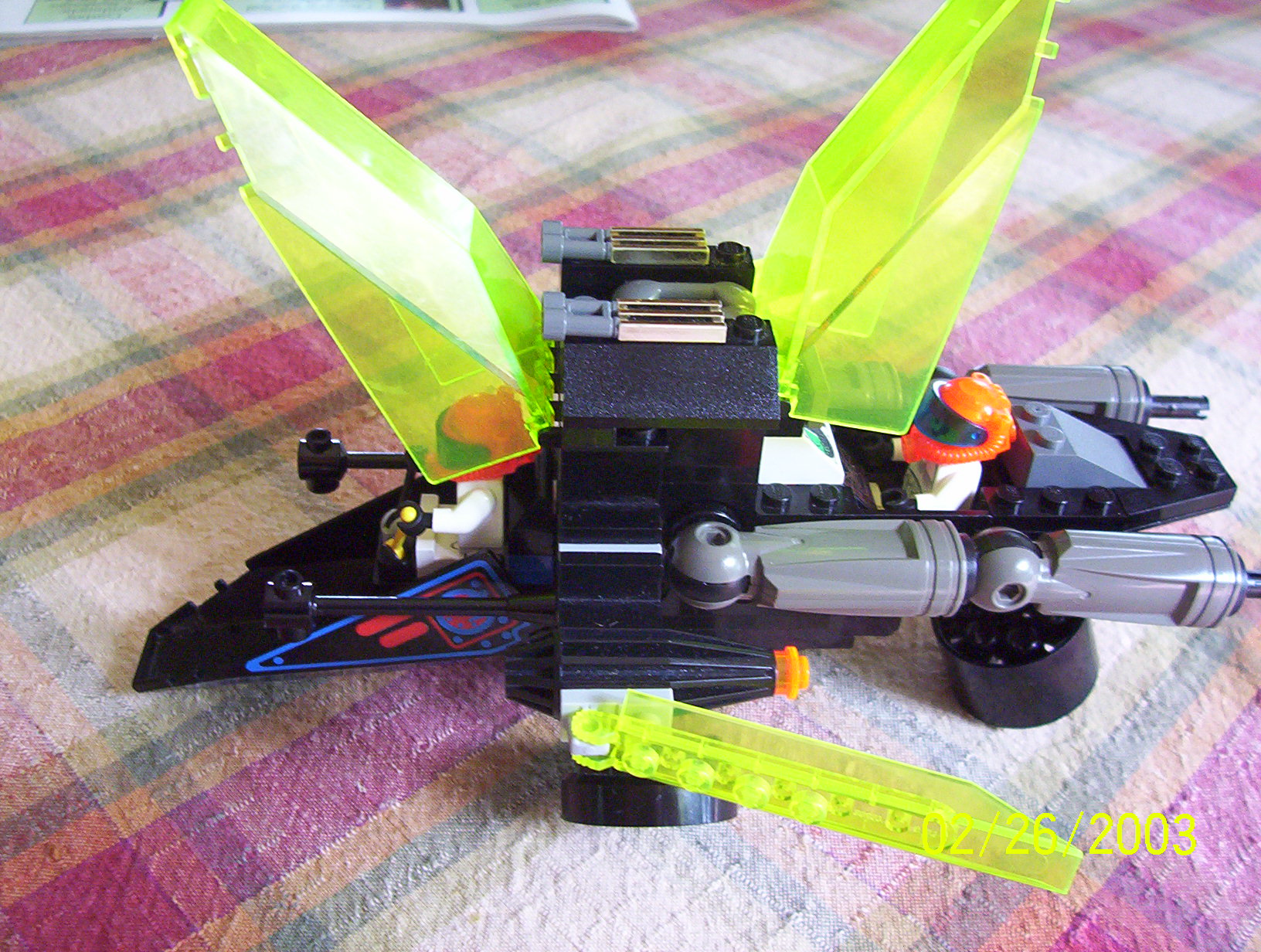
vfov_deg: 33.7
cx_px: 630
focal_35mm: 43
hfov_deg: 43.8
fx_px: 1570
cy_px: 476
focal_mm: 5.77
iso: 200
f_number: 2.73
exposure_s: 1/31.7
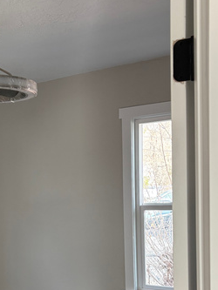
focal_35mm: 60
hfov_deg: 24.1
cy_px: 239
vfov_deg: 31.2
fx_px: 503
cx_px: 44
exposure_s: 1/190
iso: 125
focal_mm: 5.96
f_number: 1.6
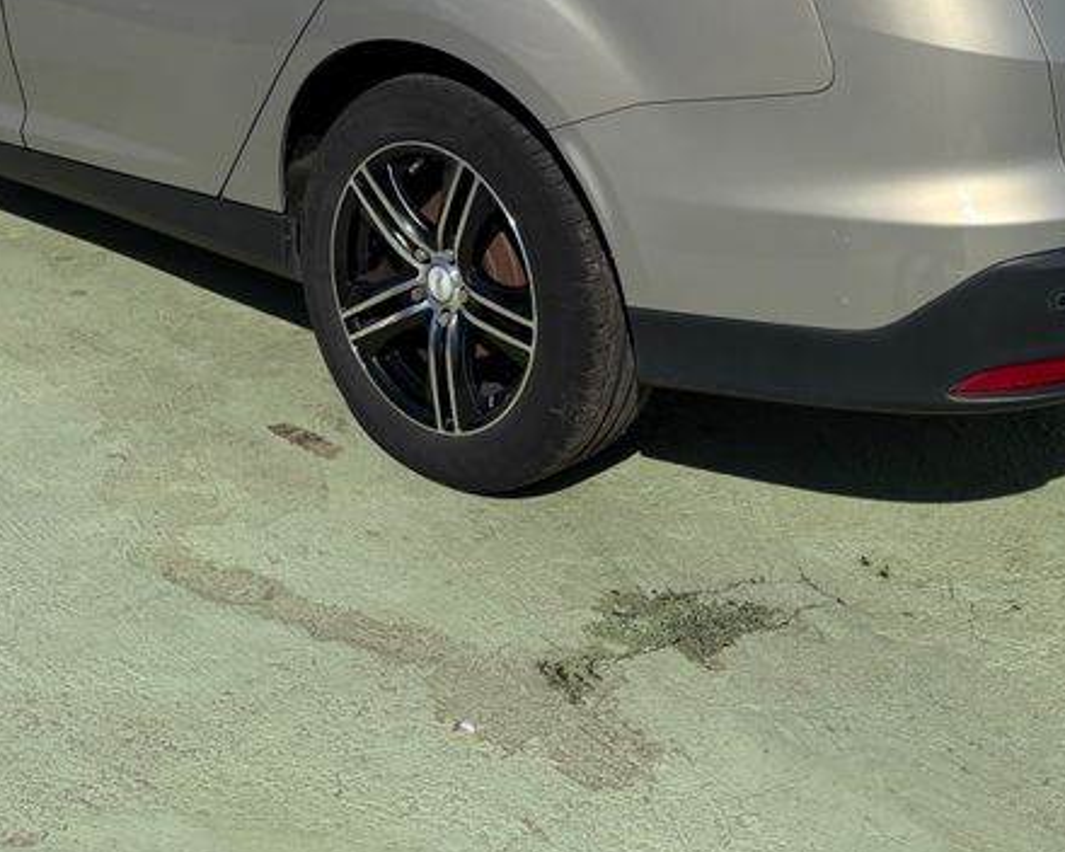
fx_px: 1860
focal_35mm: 59
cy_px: -61
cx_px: 562
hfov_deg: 32.0
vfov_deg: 24.3
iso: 50
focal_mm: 5.96
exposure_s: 1/8850
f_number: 1.6
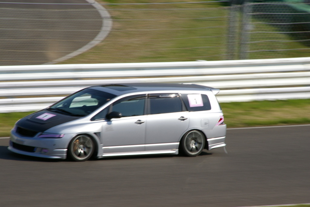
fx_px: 2324
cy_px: 104
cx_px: 155
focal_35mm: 270
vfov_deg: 5.1
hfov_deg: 7.6
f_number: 16
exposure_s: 1/125
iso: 200
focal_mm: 180
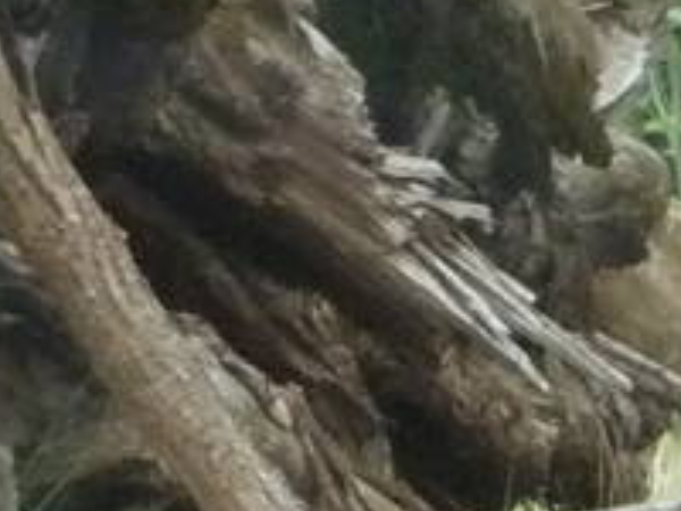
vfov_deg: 1.3
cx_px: 1975
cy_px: 474
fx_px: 22171
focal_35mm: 1127
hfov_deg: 1.8
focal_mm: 24.1
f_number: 4.8
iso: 400
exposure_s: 1/320
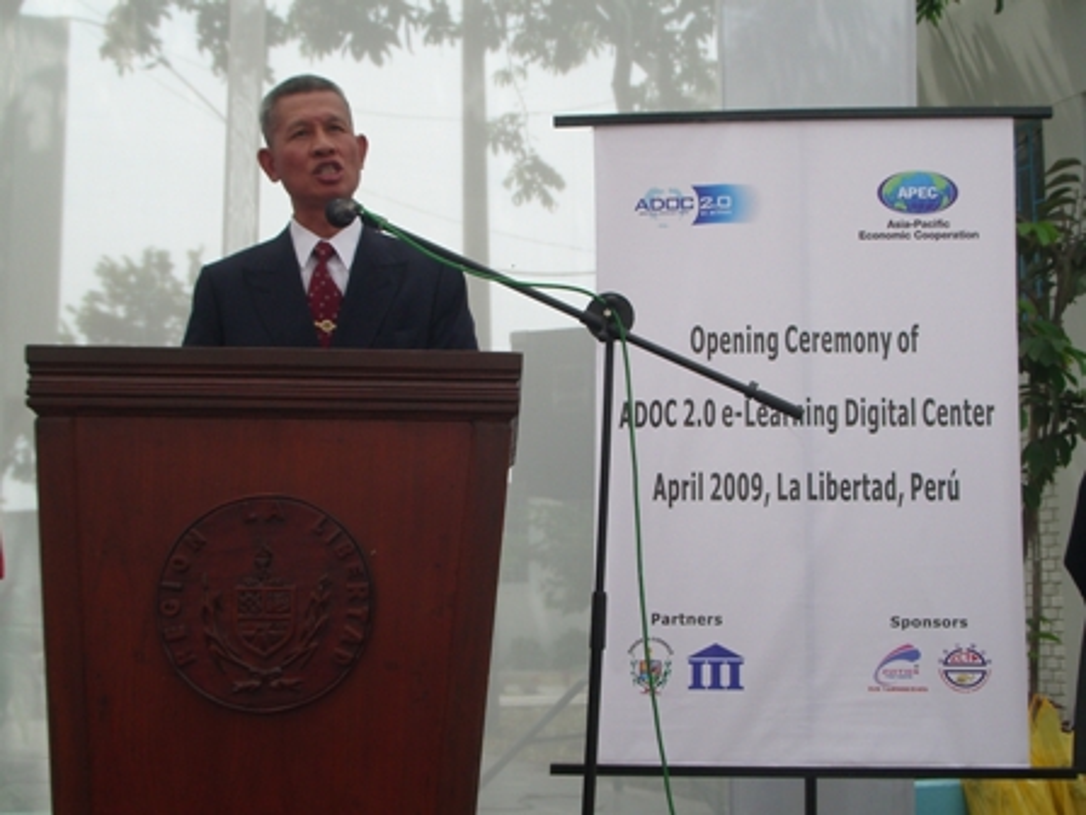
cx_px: 543
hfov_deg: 38.9
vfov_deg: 29.7
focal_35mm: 49
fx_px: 1537
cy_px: 408
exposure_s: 1/400
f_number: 5
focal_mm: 8.2
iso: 80
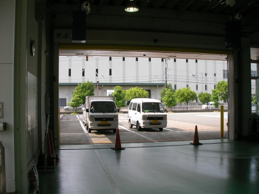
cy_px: 97
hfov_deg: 49.0
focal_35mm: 38
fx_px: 284
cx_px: 130
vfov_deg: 37.7
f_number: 4.5
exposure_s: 1/196
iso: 50
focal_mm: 6.3
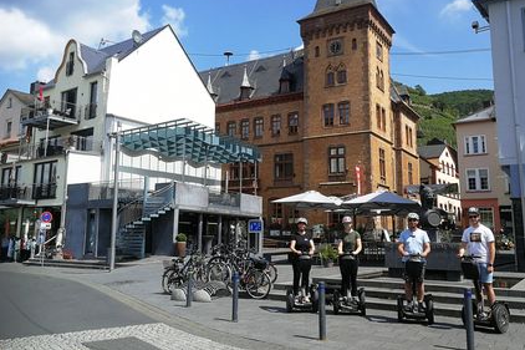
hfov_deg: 63.7
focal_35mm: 29
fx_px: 423
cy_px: 148
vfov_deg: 44.8
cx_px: 261
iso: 50
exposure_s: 1/1252
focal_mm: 3.95
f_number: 2.2
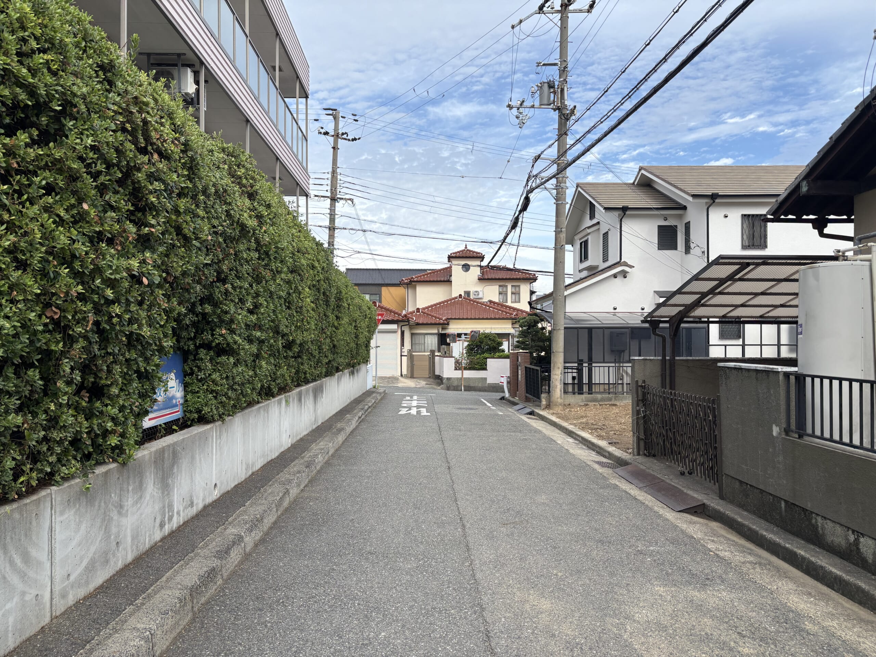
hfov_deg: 67.3
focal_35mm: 26
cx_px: 438
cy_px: 328
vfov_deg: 53.1
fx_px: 658
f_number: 1.6
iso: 50
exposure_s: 1/2141
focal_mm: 5.96
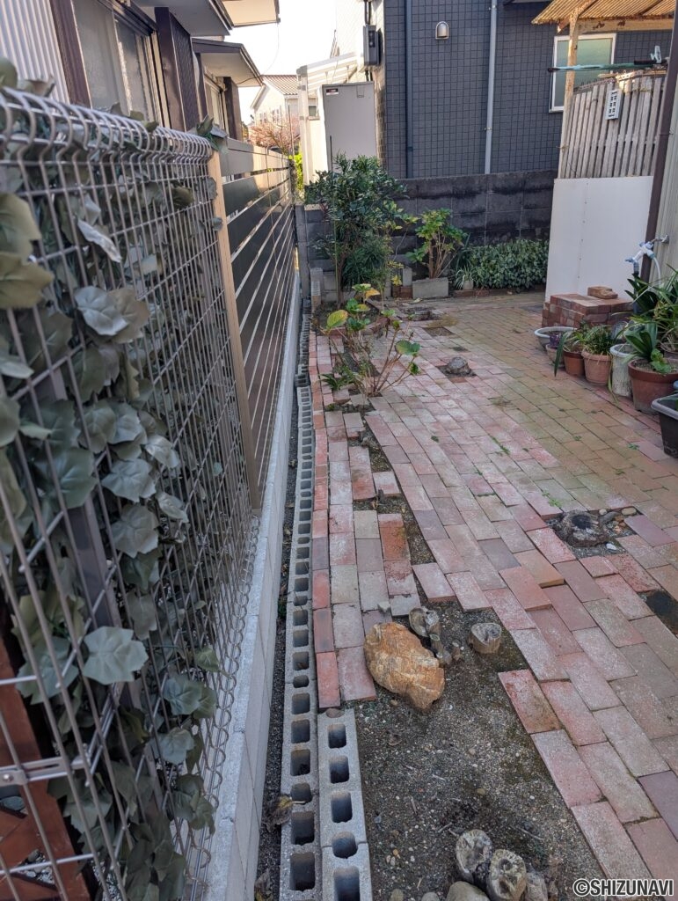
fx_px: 625
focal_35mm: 24
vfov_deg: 71.5
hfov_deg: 56.9
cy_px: 450
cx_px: 339
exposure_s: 1/150
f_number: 1.68
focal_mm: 6.9
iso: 21
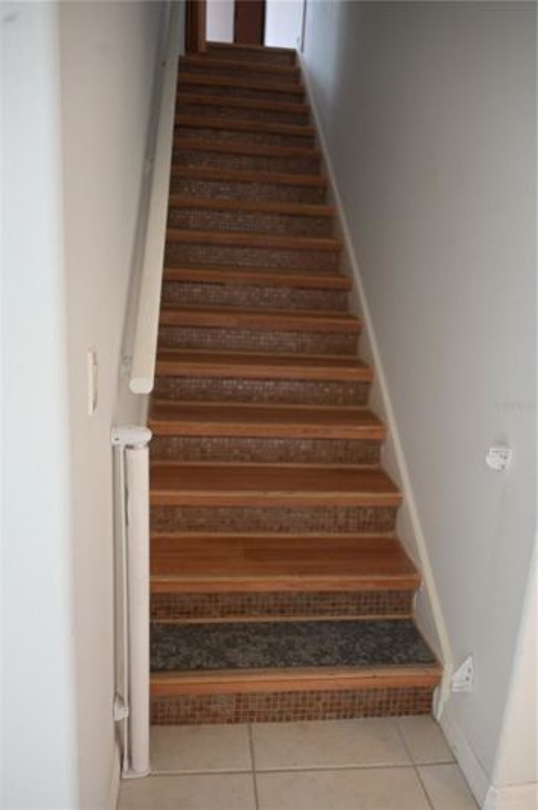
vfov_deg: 65.5
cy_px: 405
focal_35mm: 28
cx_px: 269
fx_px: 630
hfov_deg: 46.3
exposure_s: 1/30
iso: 1100
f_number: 3.5
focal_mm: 28
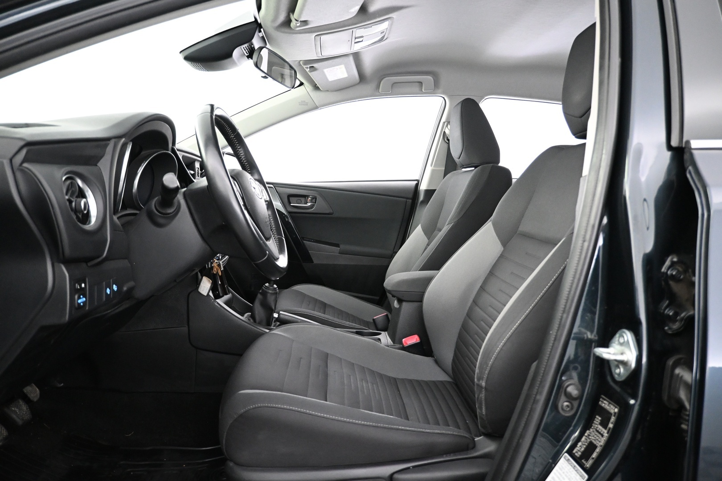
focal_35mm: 26
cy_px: 240
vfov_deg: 50.4
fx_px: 511
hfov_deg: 70.4
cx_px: 361
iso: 3200
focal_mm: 17
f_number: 3.5
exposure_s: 1/25
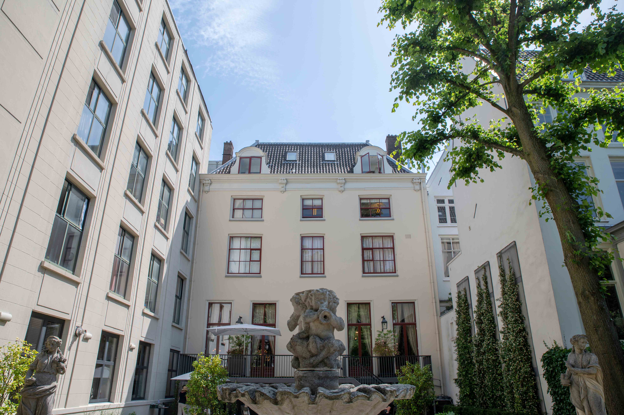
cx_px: 312
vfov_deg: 53.1
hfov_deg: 73.8
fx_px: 416
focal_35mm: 24
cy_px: 208
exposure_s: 1/160
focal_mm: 24
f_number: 8
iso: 100
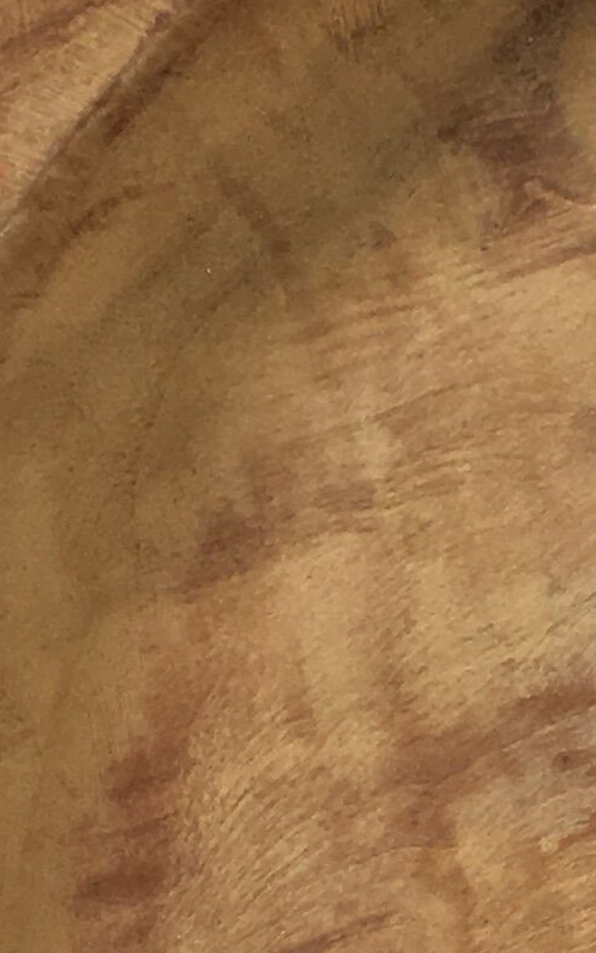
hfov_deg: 8.0
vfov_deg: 13.2
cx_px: 1259
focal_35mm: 156
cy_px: 989
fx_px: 4054
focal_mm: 4.15
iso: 32
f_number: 2.2
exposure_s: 1/50
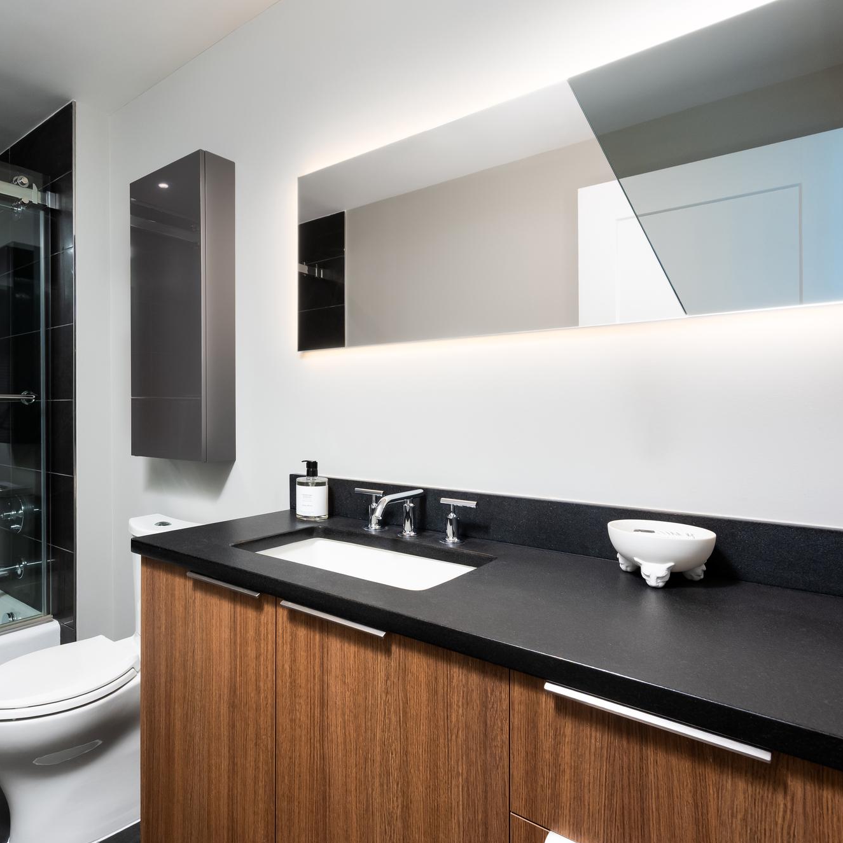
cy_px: 423
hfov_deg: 69.9
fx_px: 579
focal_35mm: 21
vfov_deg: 72.1
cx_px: 274
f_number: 16
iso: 800
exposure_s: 1/50
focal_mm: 16
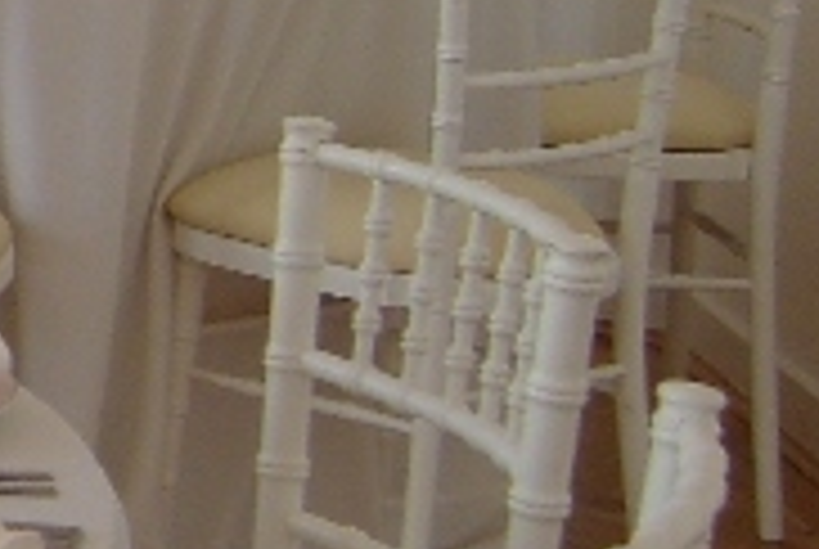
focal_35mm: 182
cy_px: -104
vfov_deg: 7.5
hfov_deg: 10.0
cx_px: -1116
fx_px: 4147
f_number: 2.8
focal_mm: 7.4
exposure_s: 1/45
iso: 80
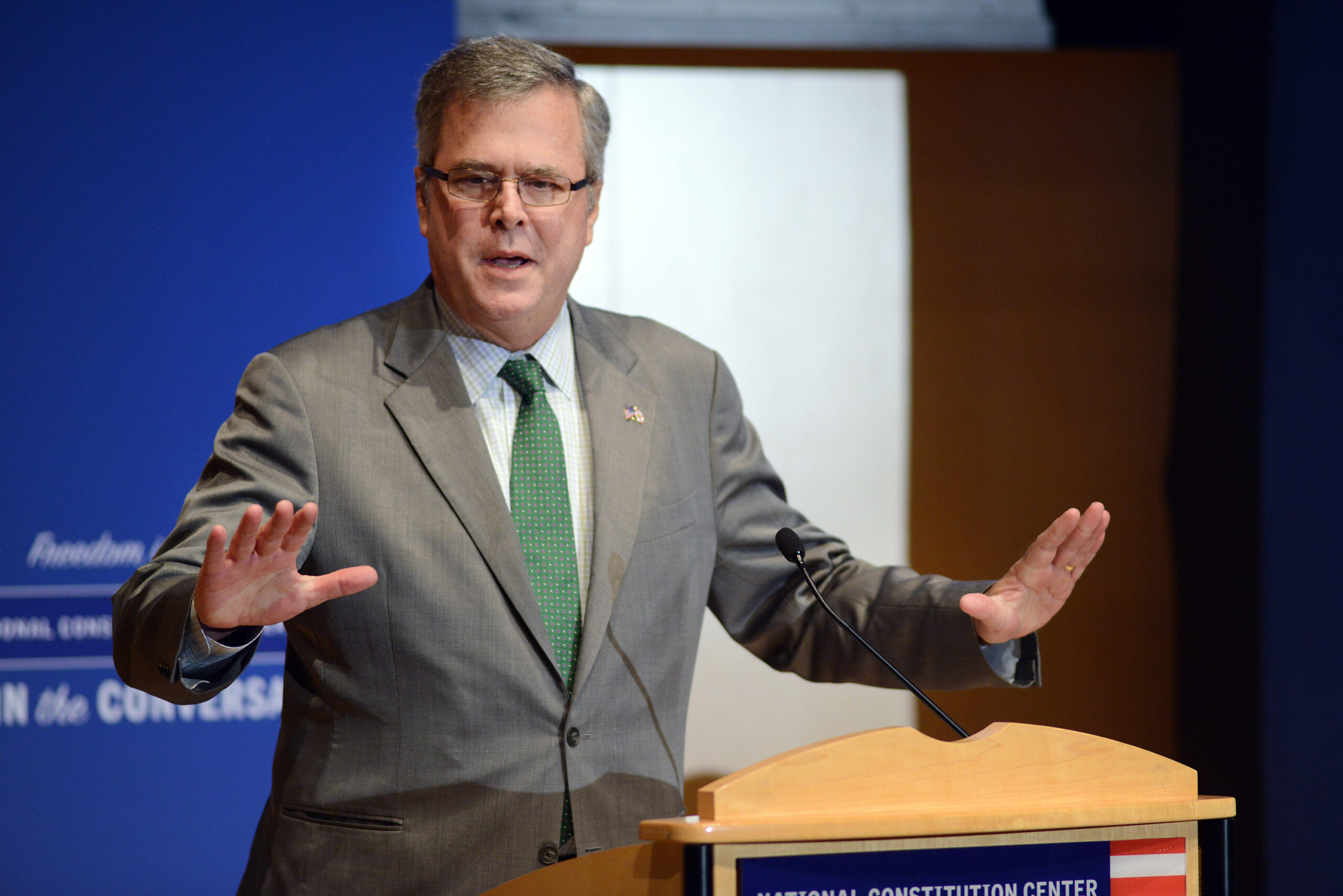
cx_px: 672
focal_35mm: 180
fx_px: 6716
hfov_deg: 11.4
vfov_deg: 7.6
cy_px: 448
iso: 2500
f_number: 2.8
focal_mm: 180
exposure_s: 1/320
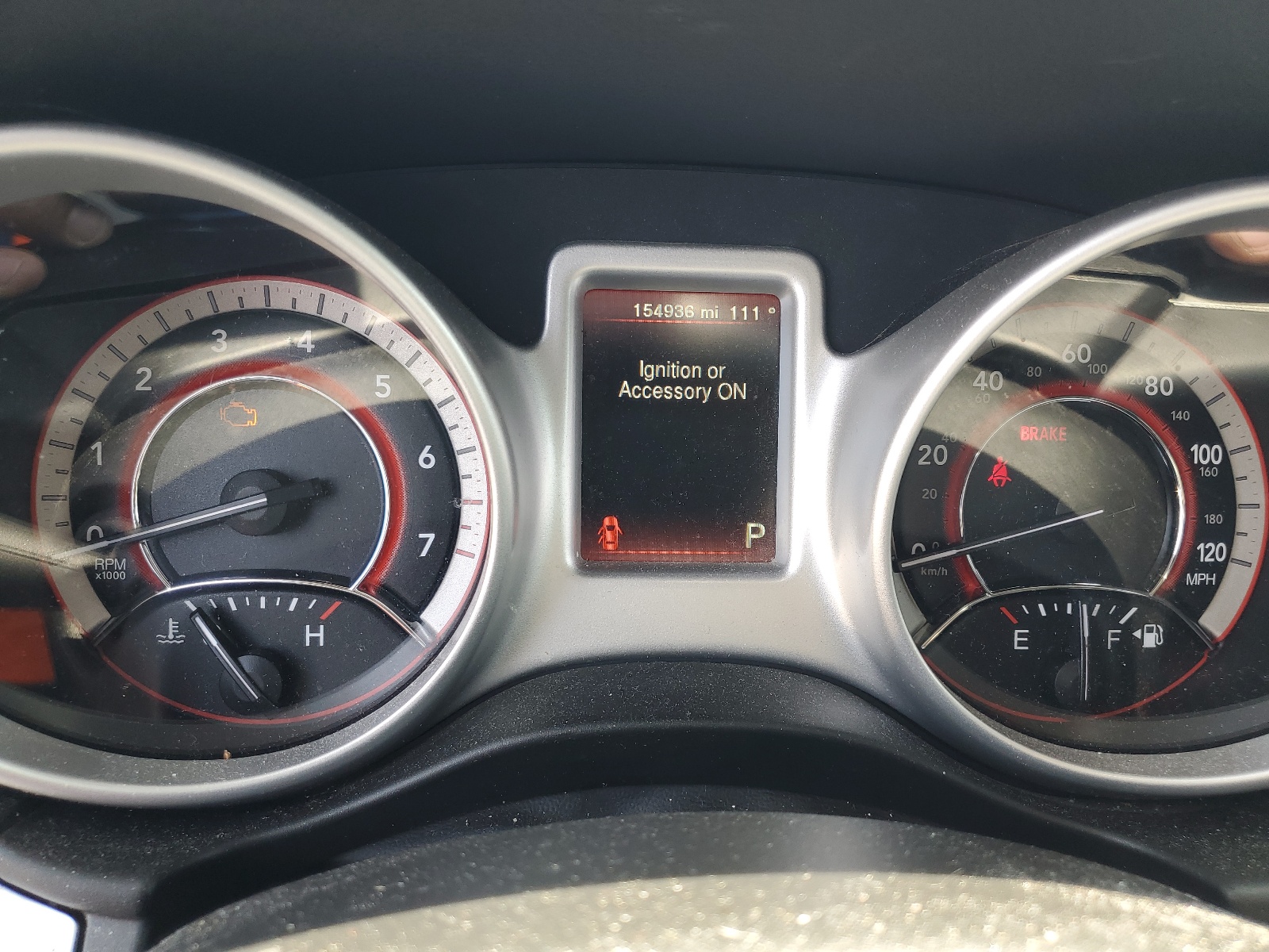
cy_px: 476
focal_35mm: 26
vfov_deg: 53.1
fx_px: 953
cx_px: 634
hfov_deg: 67.3
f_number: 1.5
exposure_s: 1/130
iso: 50
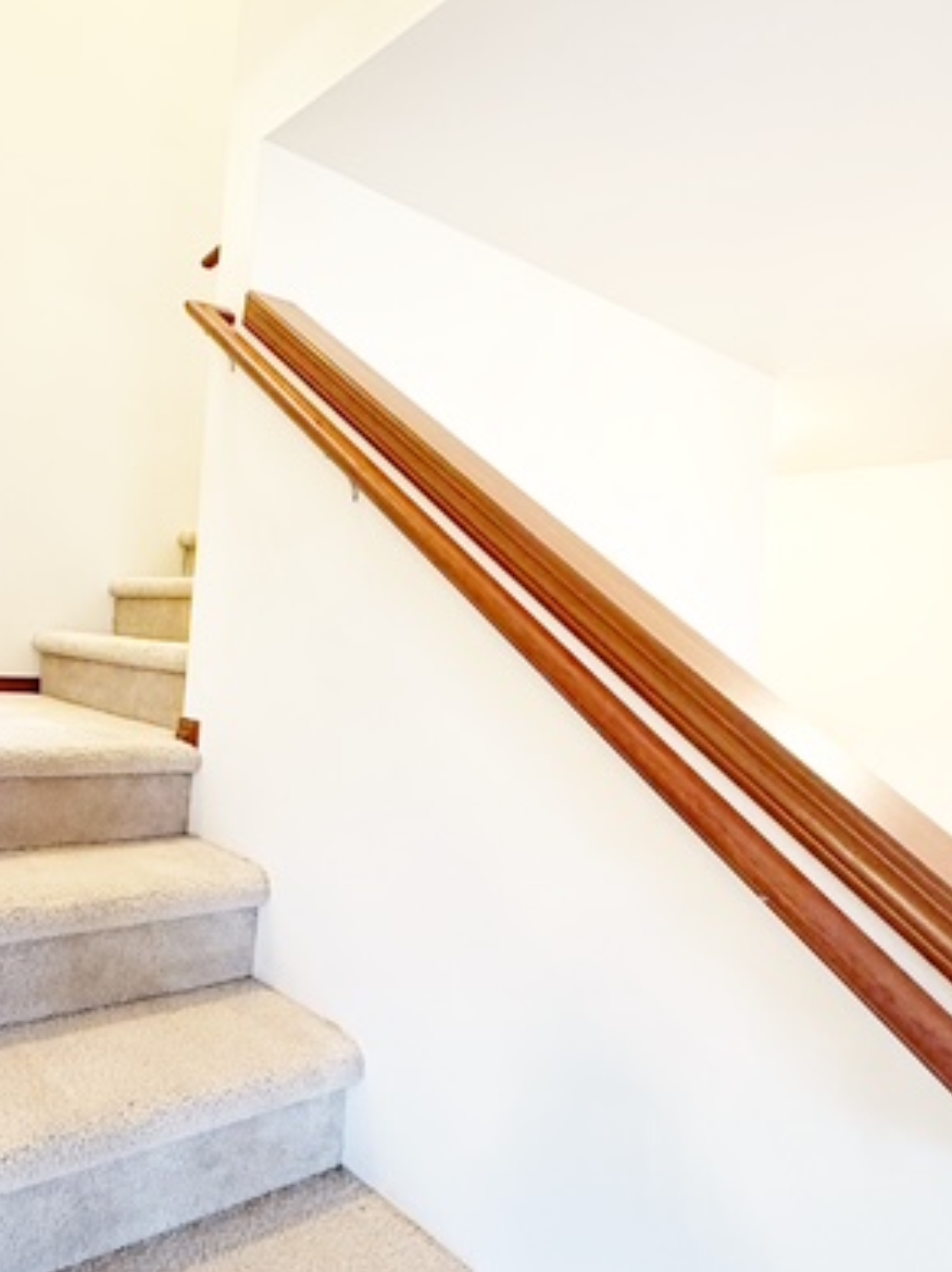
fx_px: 844
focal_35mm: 23
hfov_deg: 54.6
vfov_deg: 74.0
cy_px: 623
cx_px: 186
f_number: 2.2
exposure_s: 1/60
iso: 500
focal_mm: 2.22
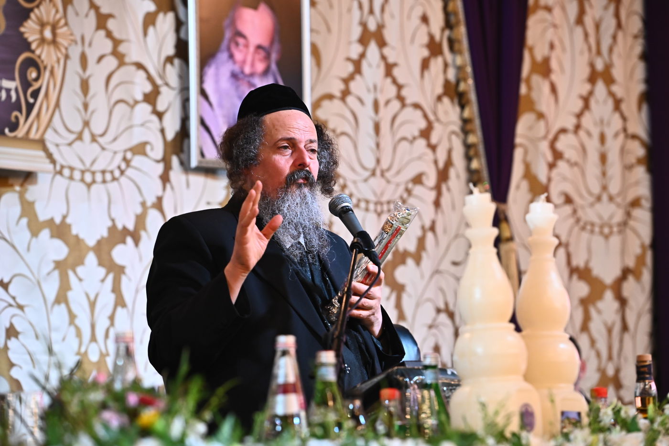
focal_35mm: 135
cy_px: 223
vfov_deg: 10.2
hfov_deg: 15.2
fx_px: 2507
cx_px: 334
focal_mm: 135
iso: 3200
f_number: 5
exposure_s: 1/125
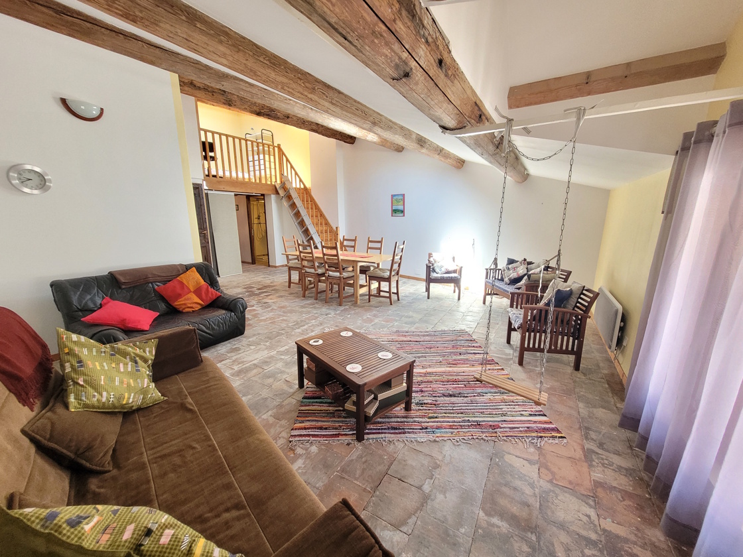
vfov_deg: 89.9
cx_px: 372
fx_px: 279
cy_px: 278
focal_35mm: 13
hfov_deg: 106.2
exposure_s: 1/50
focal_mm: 1.74
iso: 320
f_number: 2.2
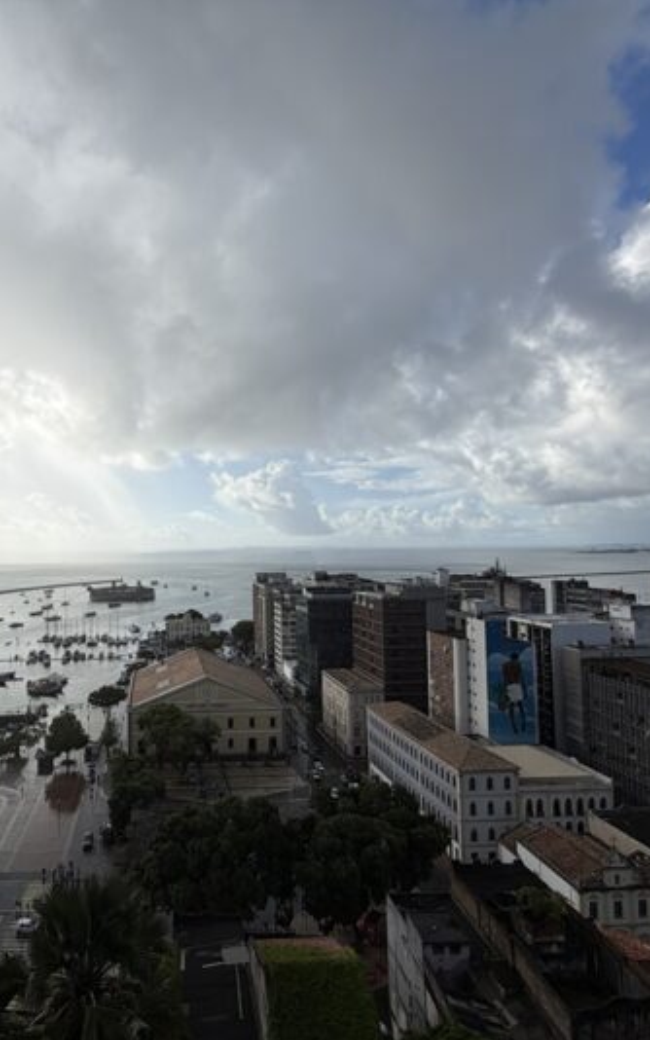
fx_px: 567
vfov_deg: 85.0
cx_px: 187
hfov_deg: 57.5
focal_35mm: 20
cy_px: 522
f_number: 2.2
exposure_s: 1/1497
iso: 20
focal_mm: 2.22
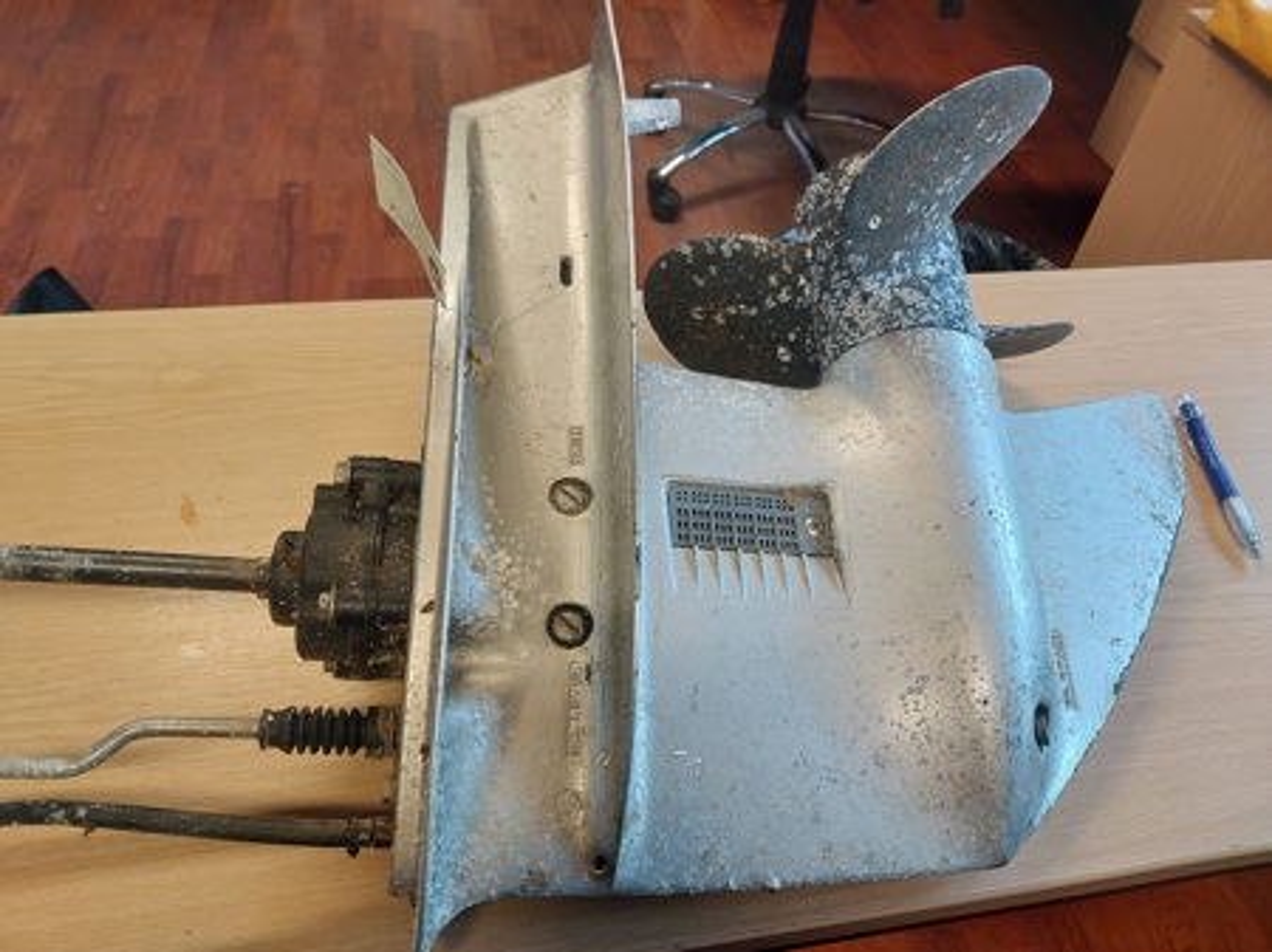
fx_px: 992
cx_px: 636
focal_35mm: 27
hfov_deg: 65.4
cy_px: 476
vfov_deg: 51.3
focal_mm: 4
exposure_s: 1/50
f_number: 1.8
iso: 64
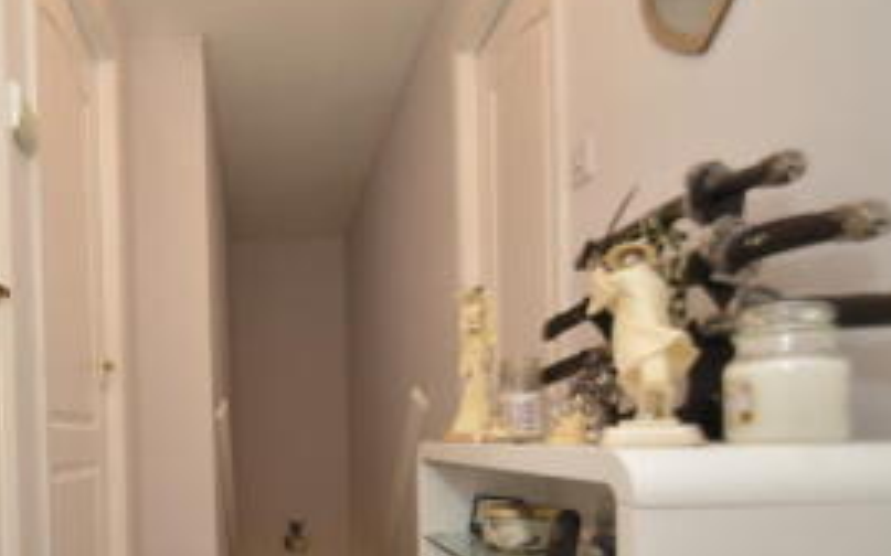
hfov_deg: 64.4
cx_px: 225
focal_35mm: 27
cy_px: 425
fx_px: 655
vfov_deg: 44.3
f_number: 3.5
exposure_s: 1/15
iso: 100
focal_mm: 10
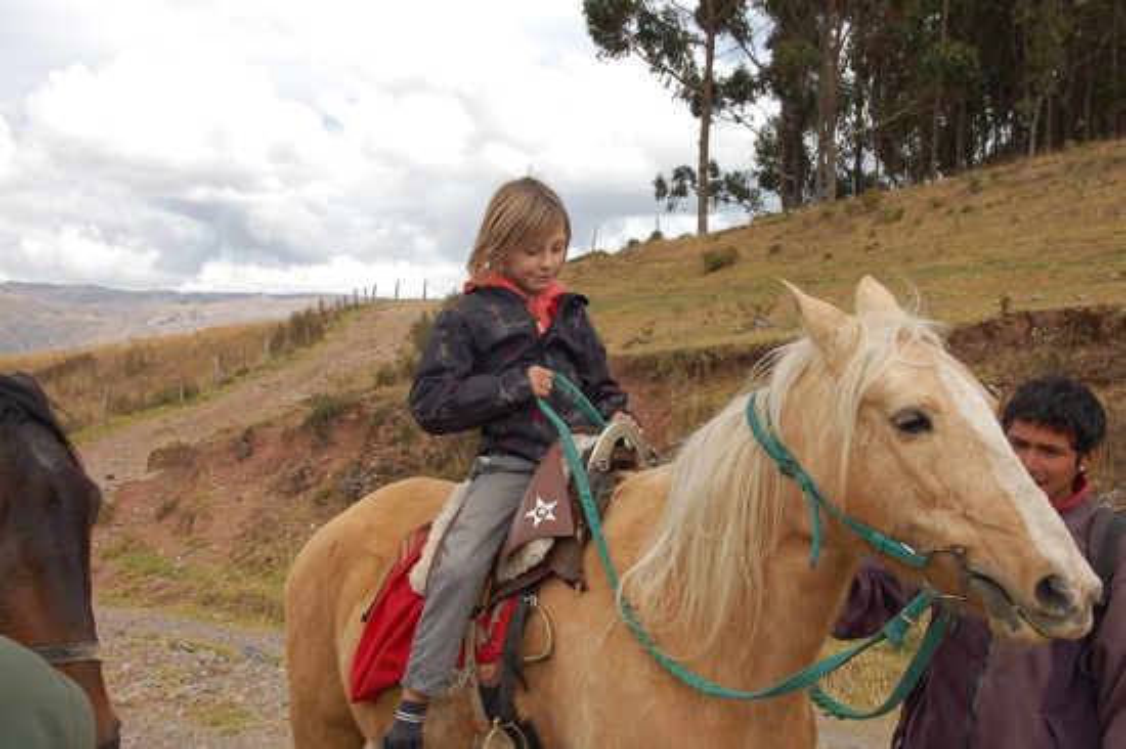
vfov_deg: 28.0
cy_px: 374
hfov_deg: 41.1
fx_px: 1500
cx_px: 563
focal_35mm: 48
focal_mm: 32
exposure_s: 1/200
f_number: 11
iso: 200
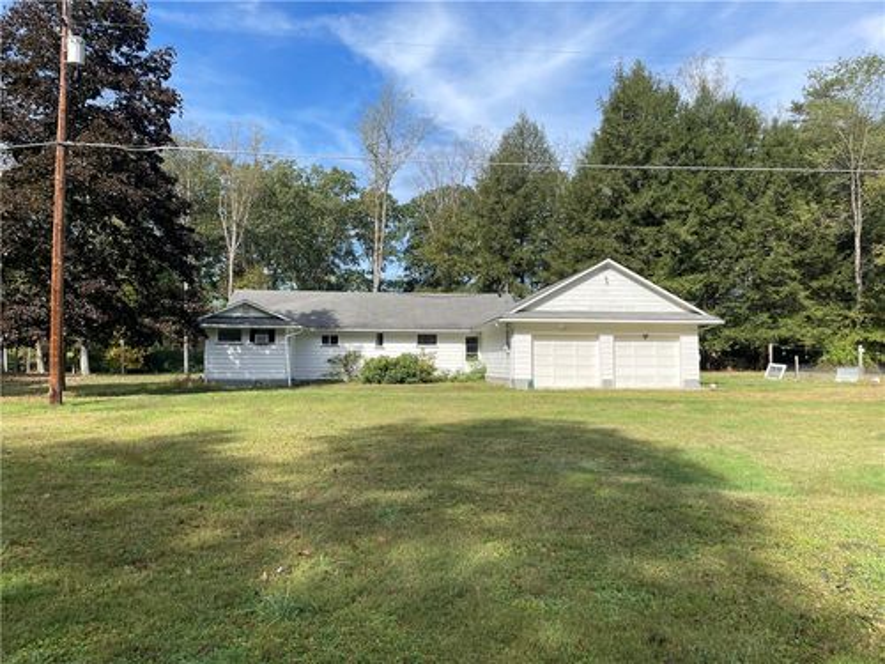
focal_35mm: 26
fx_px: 665
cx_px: 442
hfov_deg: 67.3
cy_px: 332
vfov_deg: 53.1
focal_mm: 4.2
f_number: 1.6
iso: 32
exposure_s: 1/2132
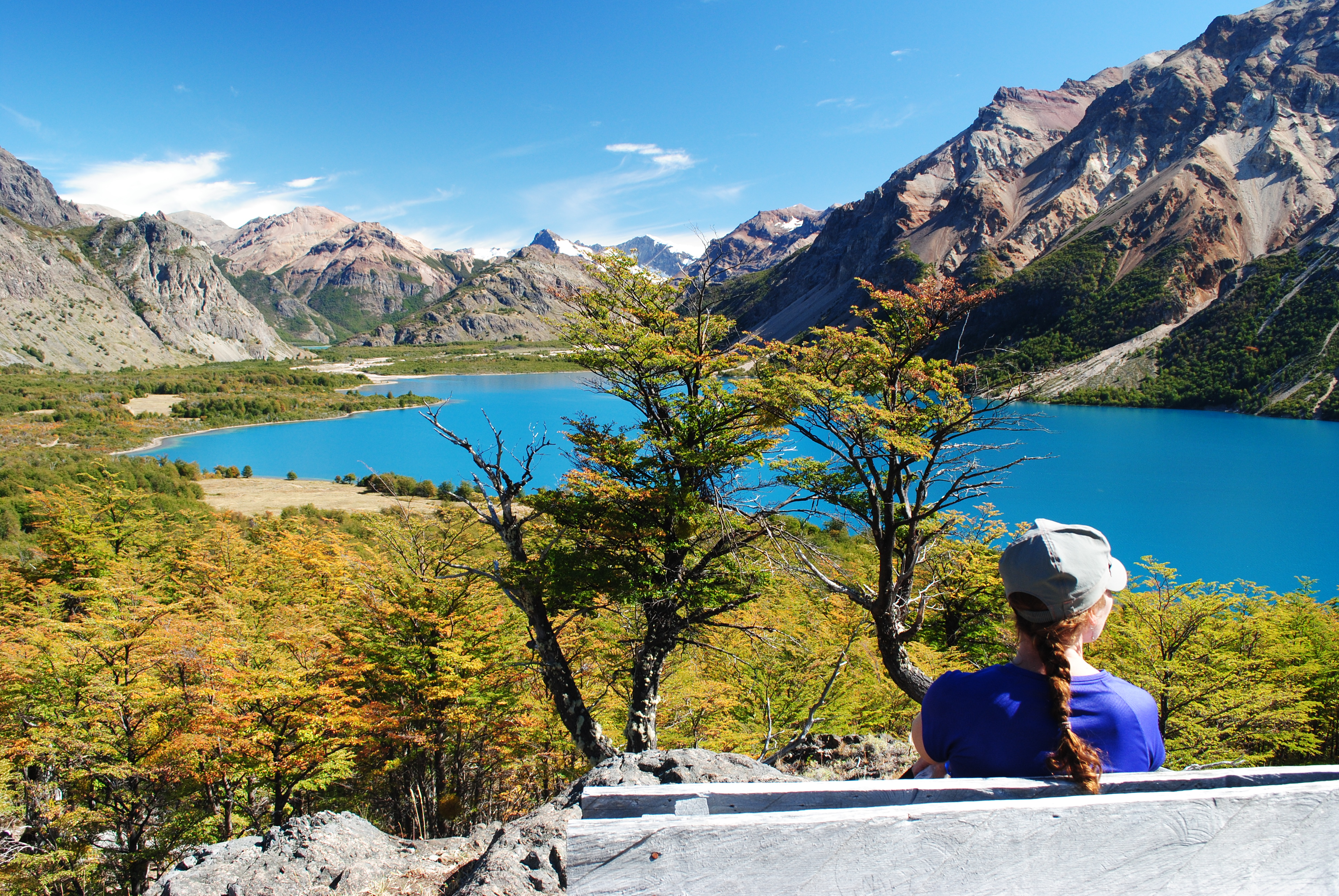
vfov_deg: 43.7
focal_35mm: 30
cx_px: 670
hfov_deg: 61.9
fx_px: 1117
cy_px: 448
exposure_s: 1/60
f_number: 8
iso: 200
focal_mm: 20
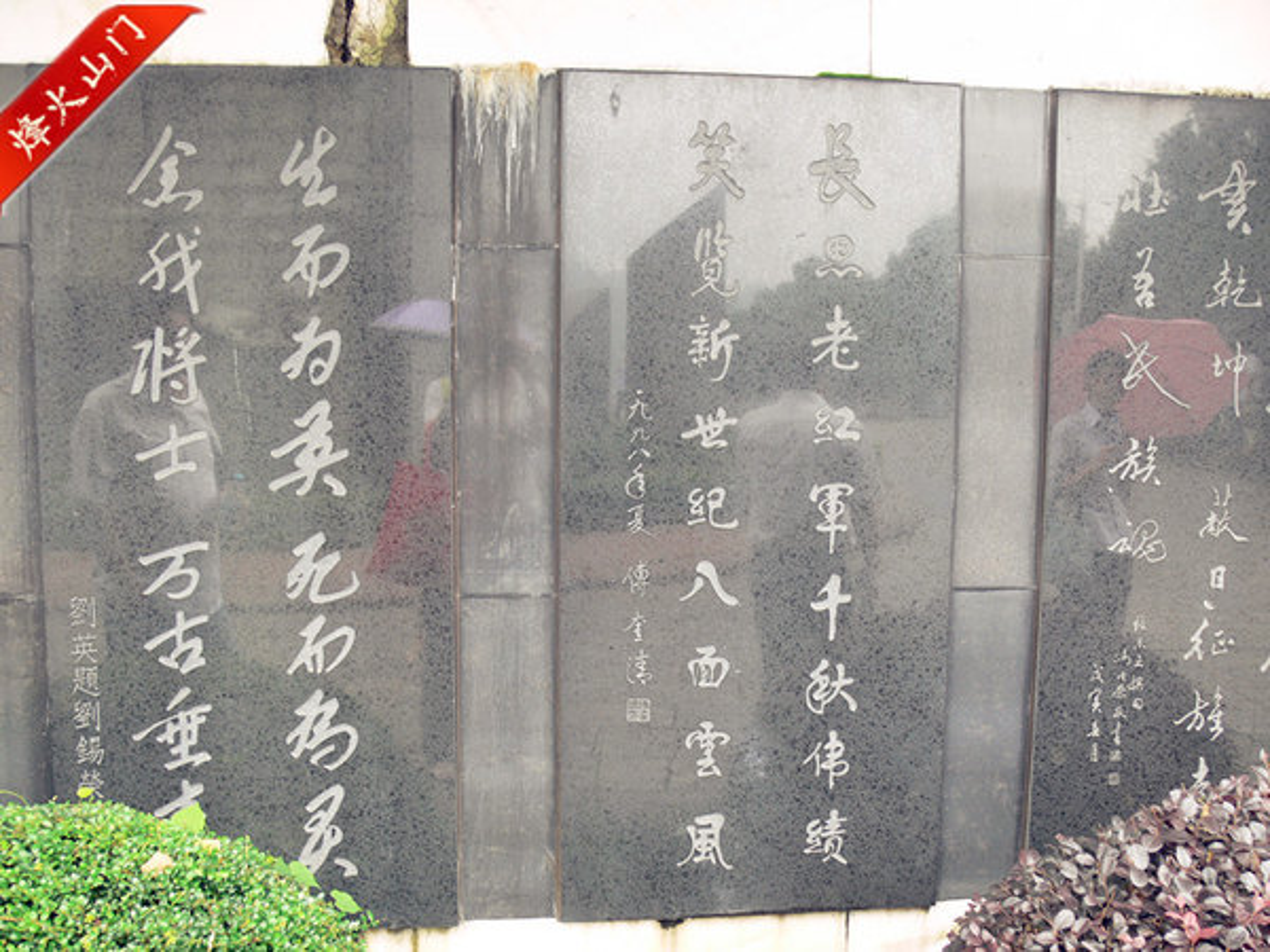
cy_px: 476
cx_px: 635
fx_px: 1284
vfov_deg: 40.7
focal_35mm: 35
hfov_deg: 52.6
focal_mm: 7.4
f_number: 3.2
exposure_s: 1/60
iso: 80
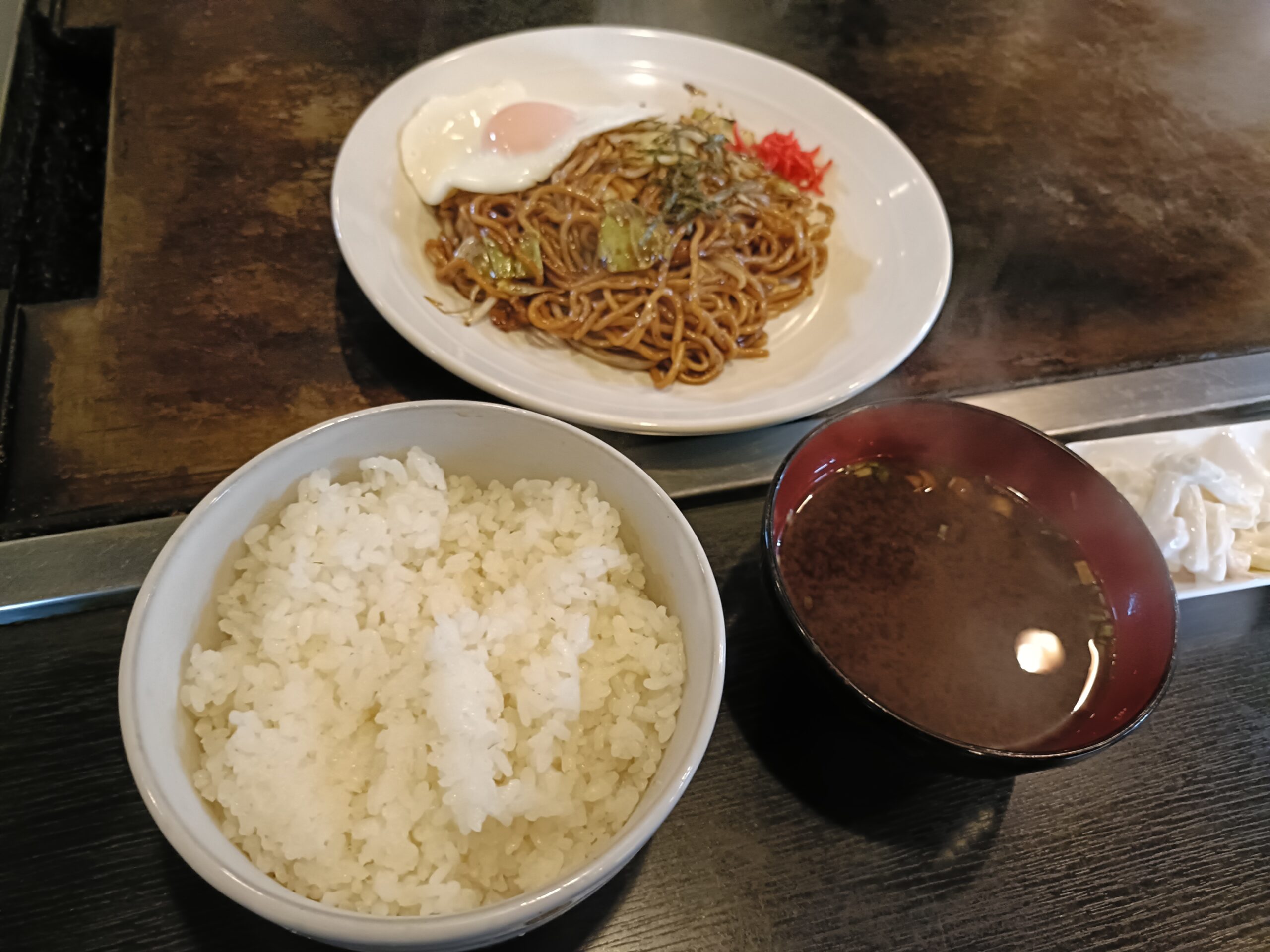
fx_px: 917
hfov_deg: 69.4
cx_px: 635
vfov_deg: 54.9
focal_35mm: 25
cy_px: 476
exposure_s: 1/20
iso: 2000
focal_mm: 4.7
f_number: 1.7
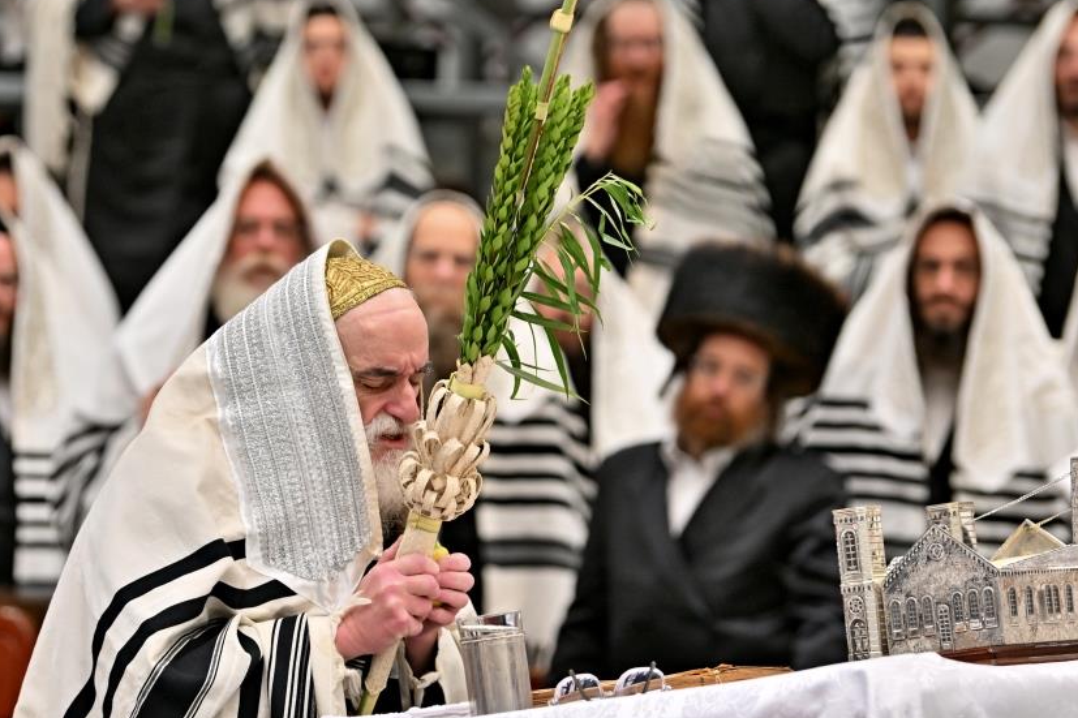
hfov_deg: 8.2
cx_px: 434
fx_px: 7484
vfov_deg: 5.5
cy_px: 300
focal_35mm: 250
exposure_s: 1/320
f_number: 2.8
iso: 250
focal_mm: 135
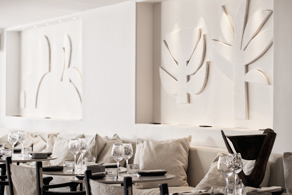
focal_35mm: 100
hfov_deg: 20.4
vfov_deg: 13.7
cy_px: 98
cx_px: 146
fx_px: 811
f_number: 5
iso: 800
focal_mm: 100
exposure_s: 1/80
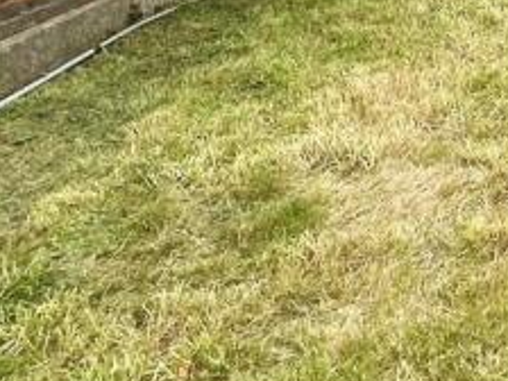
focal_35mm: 64
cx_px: 830
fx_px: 939
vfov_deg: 22.2
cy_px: 11
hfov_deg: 22.5
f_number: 2.2
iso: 40
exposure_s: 1/156
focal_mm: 2.22
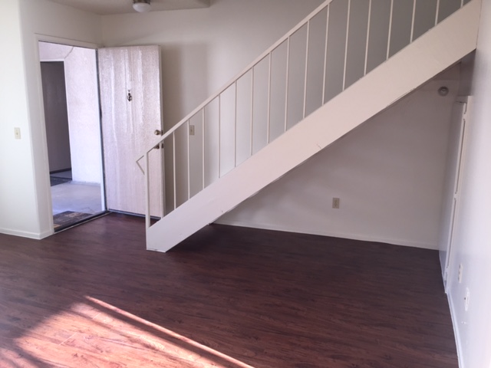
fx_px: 411
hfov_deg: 61.7
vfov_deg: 48.2
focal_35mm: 29
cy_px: 184
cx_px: 246
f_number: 2.2
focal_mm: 4.15
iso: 40
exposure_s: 1/40
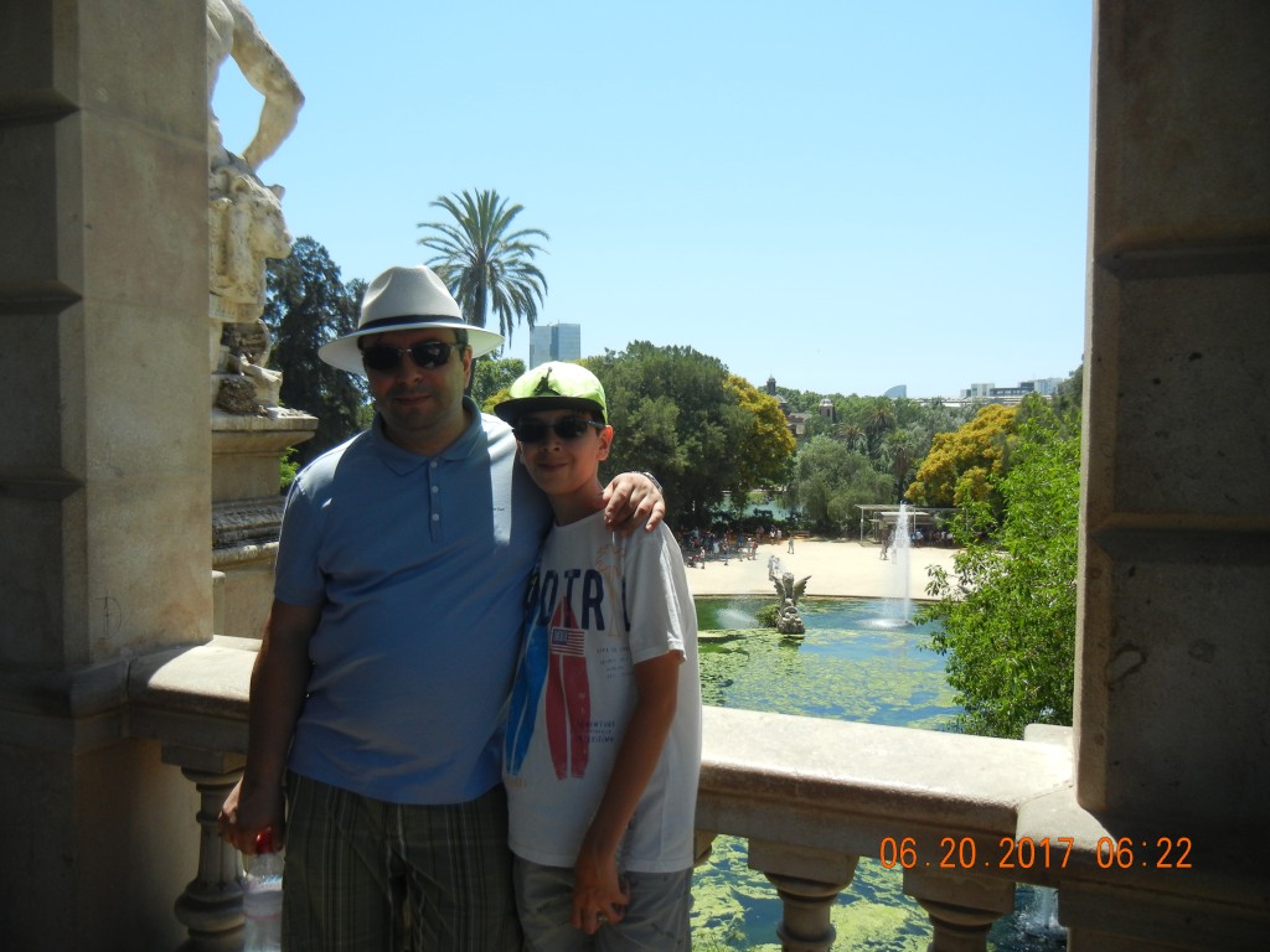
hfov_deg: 60.0
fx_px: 1101
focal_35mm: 30
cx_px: 635
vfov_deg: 46.8
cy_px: 476
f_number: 7
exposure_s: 1/288
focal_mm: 5.4
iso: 160
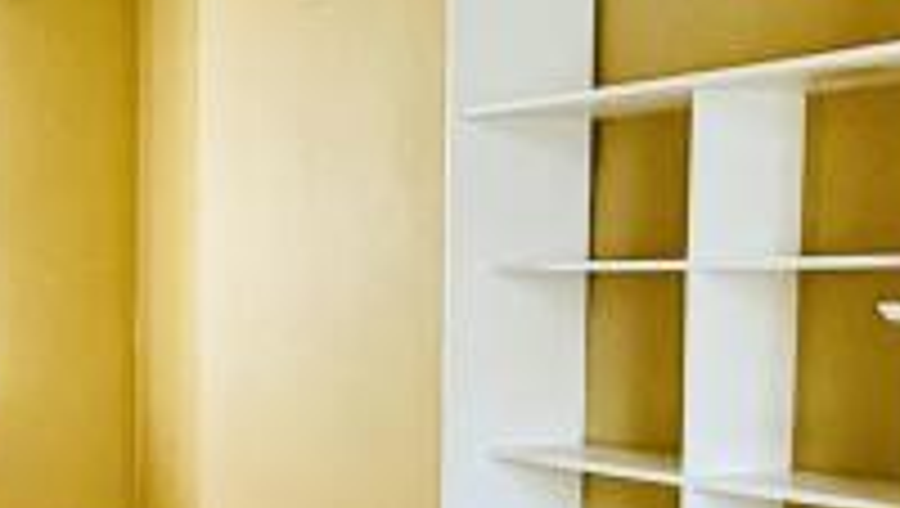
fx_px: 1863
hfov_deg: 26.5
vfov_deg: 15.3
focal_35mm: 78
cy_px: 499
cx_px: 153
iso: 320
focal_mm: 2.22
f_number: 2.2
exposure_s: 1/68
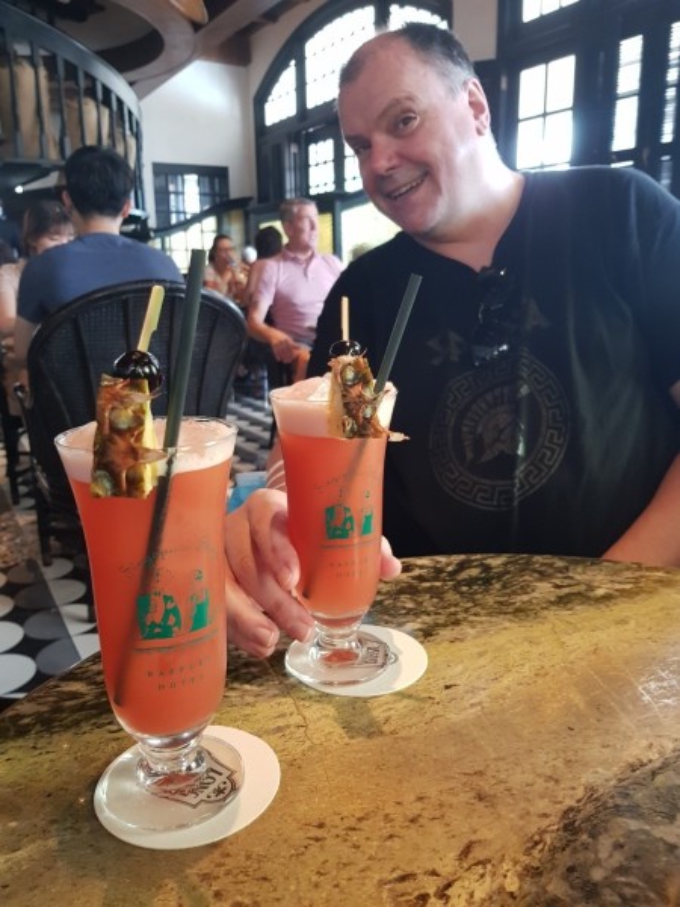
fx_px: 681
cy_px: 454
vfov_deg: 67.3
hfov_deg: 53.1
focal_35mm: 26
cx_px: 340
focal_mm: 4.2
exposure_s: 1/29
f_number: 1.7
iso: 200
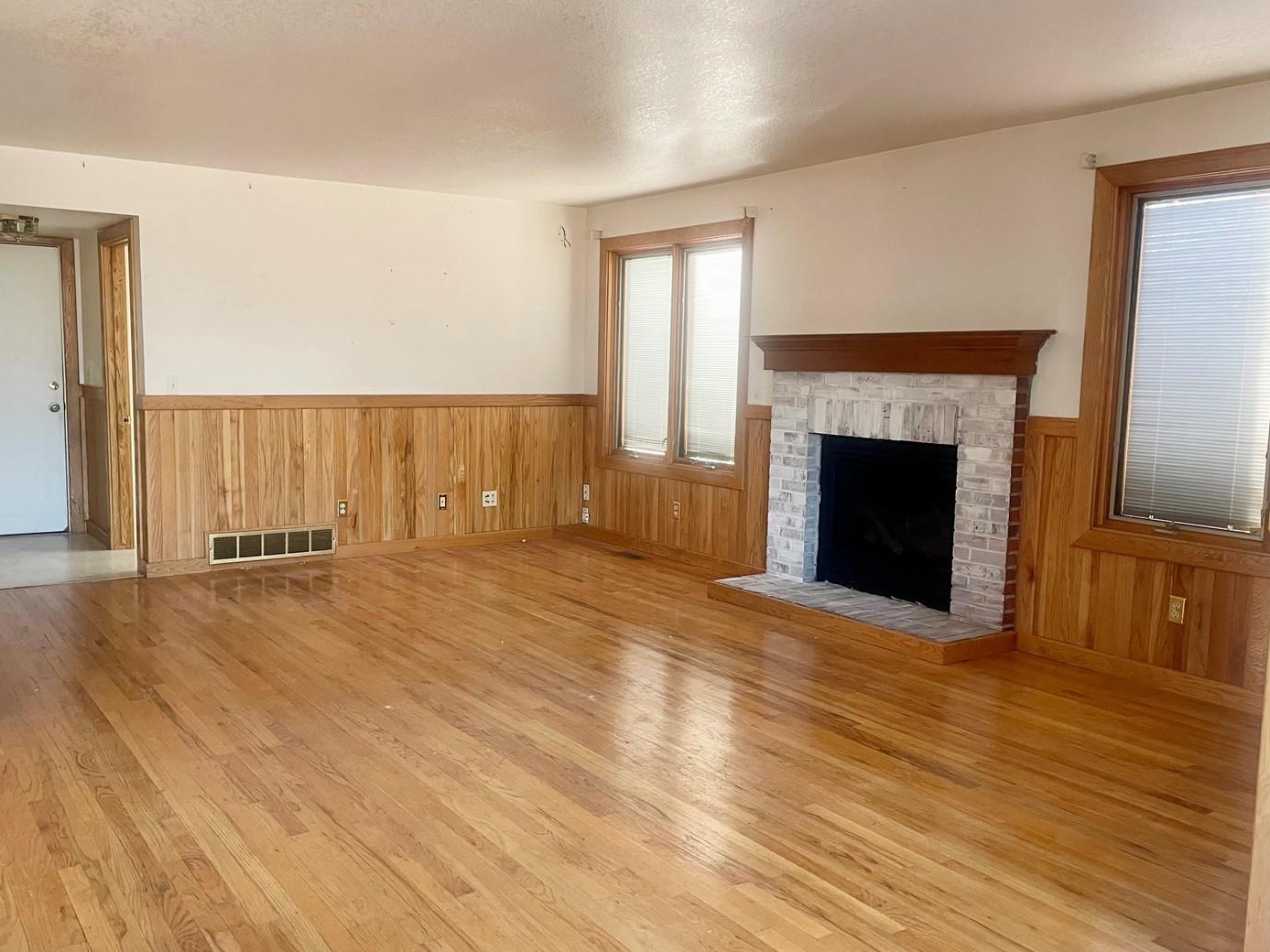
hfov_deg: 59.9
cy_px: 479
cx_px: 602
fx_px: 1101
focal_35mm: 30
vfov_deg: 46.8
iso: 125
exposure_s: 1/97
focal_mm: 4.2
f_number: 1.6
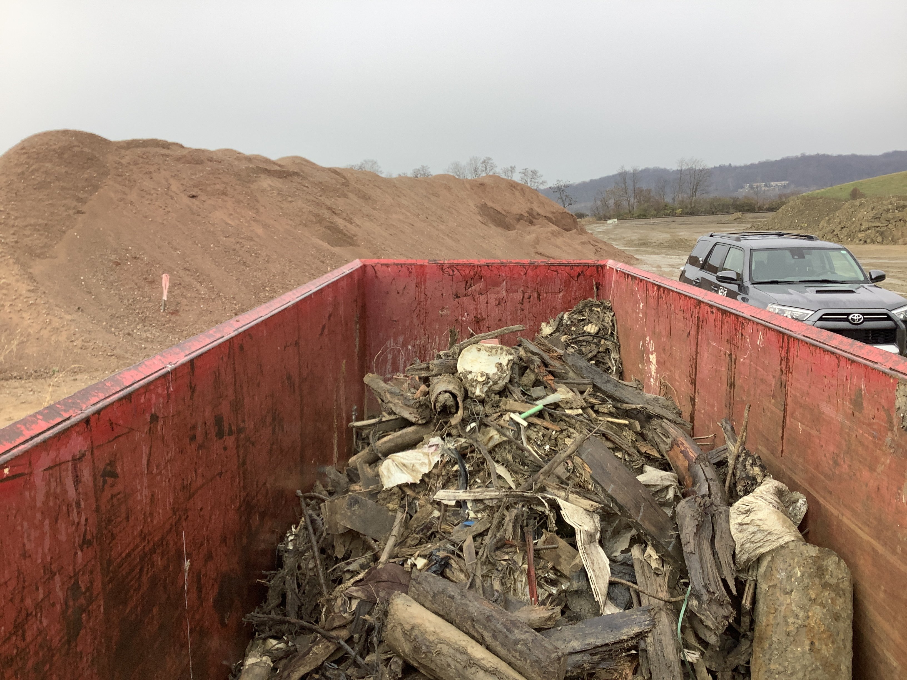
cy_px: 340
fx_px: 812
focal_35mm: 31
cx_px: 454
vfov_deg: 45.4
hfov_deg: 58.4
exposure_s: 1/274
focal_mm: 3.3
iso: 25
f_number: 2.4
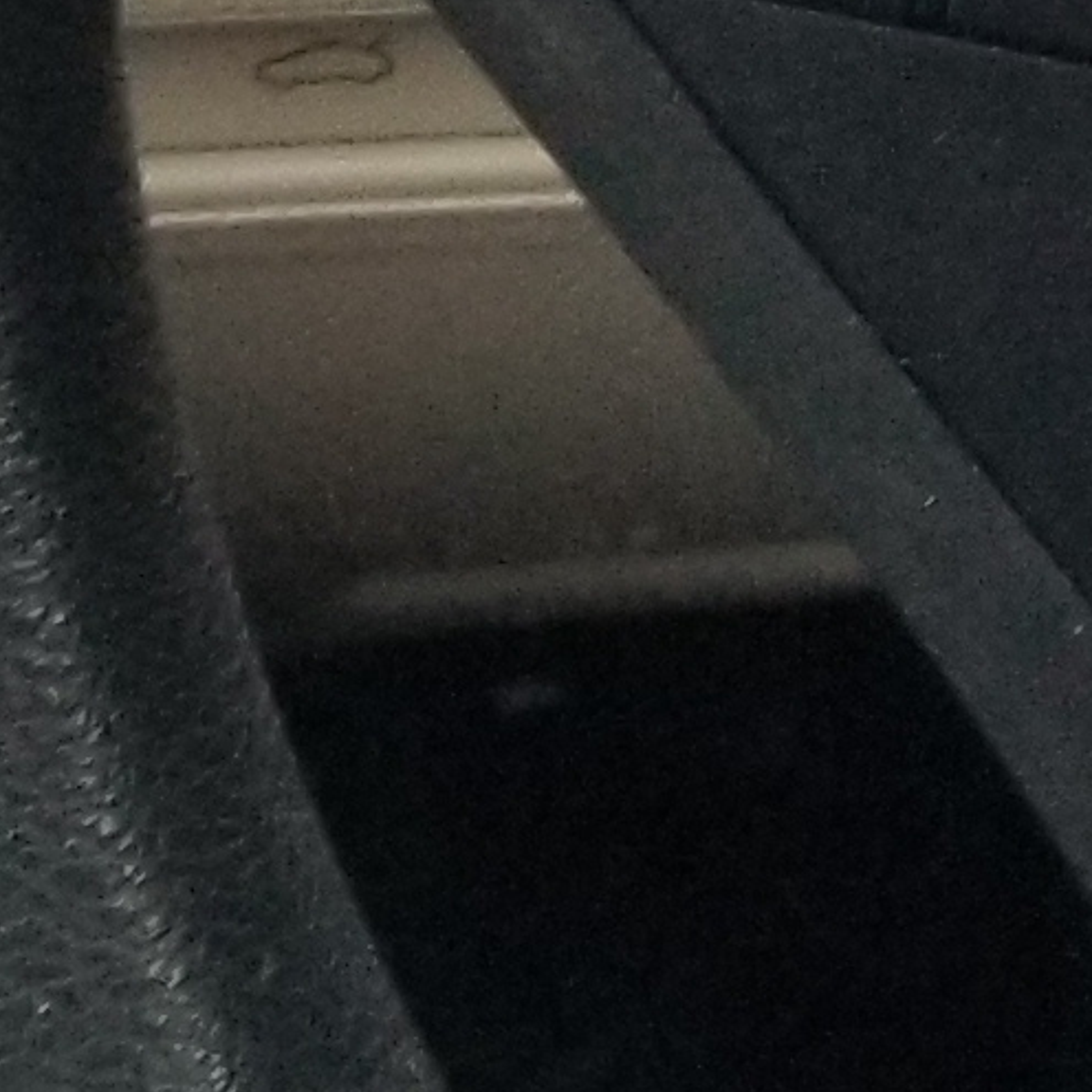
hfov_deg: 8.2
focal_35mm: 187
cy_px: -1116
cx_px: 3021
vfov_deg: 8.8
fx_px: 6674
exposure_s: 1/40
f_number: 1.7
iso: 160
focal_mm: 4.25
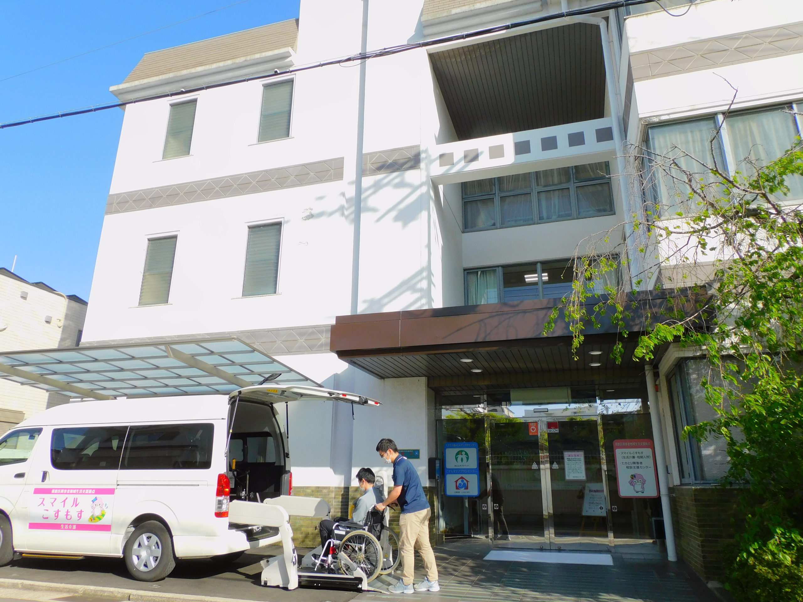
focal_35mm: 24
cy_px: 301
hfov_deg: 71.6
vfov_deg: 56.8
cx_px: 402
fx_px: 557
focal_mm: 4.3
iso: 125
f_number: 3.3
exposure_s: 1/1000
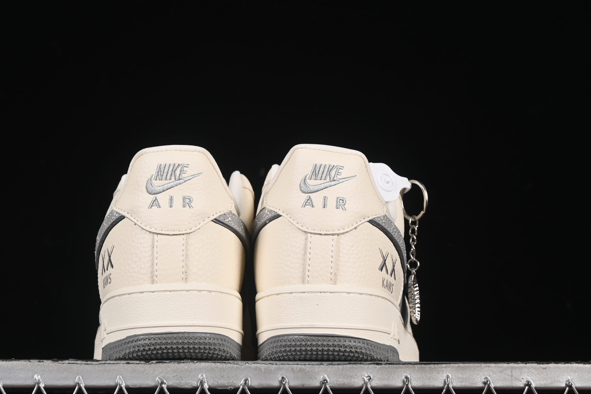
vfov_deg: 14.4
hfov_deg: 21.4
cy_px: 204
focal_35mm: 95
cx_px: 249
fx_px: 1559
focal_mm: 50
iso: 160
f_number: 8
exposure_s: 1/80
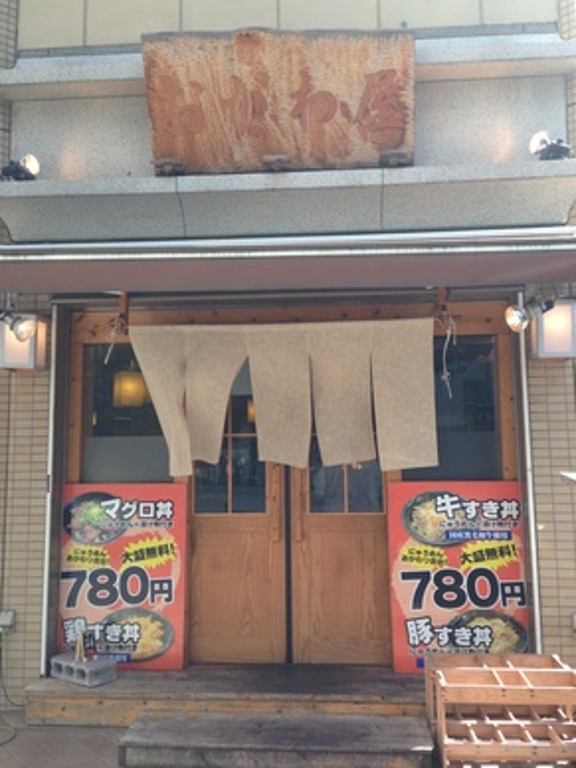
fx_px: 754
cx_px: 295
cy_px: 380
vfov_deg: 54.0
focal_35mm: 34
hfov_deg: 41.8
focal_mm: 4.12
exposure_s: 1/261
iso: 50
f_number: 2.4
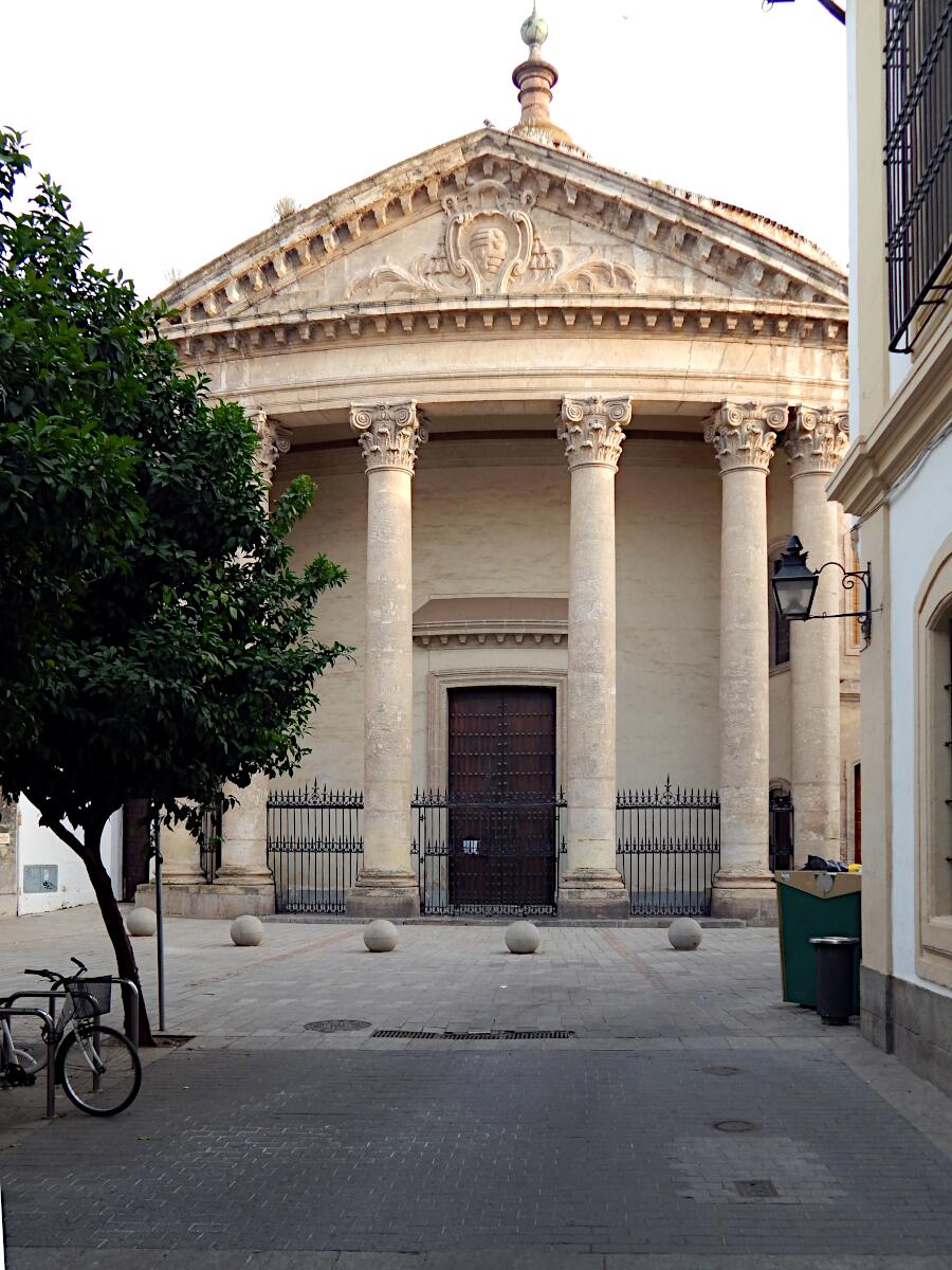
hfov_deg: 45.4
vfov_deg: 58.4
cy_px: 635
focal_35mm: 31
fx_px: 1137
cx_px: 476
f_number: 3.2
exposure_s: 1/100
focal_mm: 5.6
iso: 125
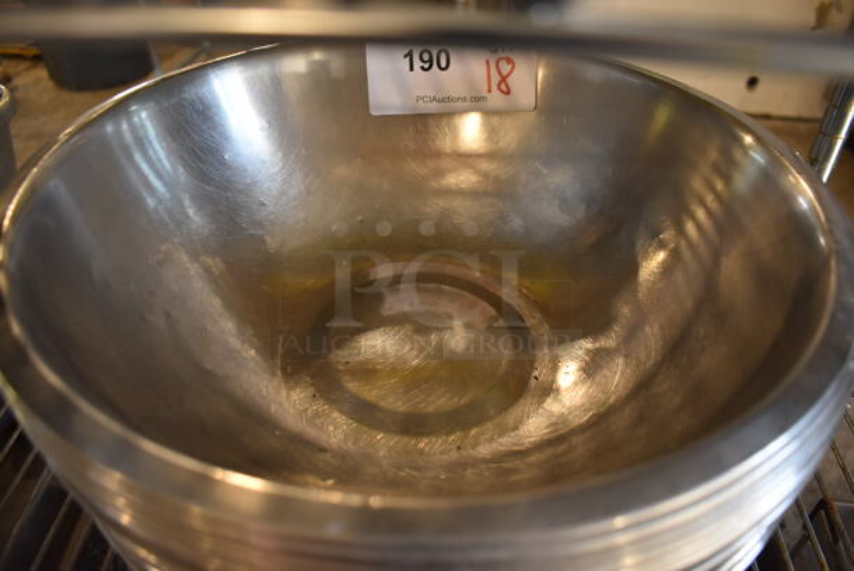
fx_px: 641
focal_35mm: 27
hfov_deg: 67.3
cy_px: 286
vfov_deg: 48.0
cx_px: 427
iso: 1000
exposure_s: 1/125
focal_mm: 18
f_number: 3.5
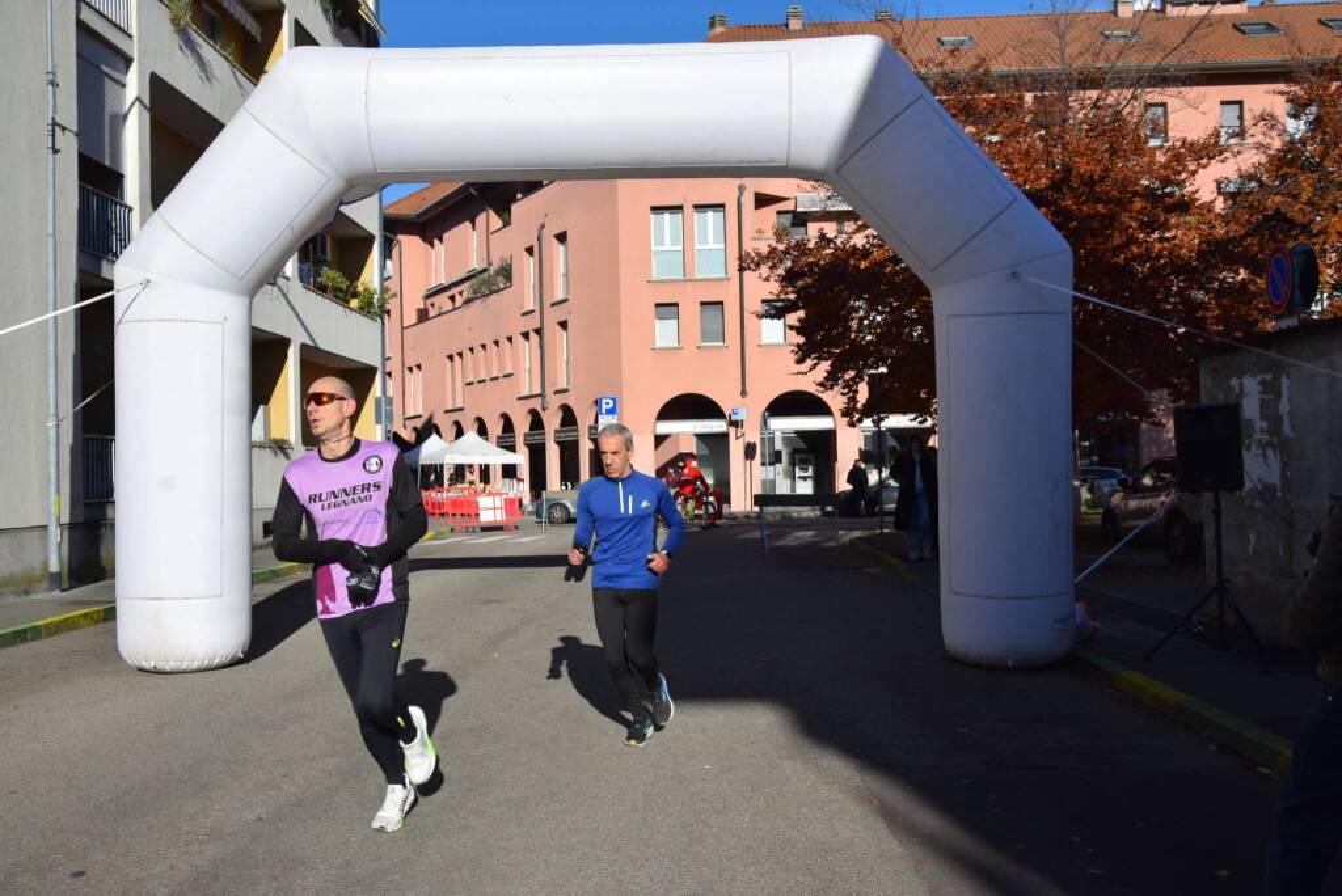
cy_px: 448
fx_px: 1231
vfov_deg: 40.0
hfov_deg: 57.2
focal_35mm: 33
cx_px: 671
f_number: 10
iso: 200
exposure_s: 1/400
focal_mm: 22
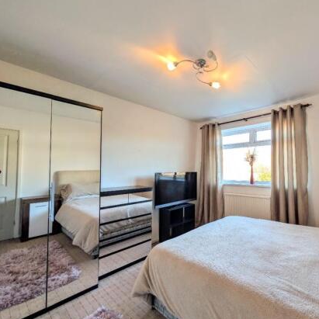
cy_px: 163
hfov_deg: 86.5
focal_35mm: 15
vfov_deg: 91.1
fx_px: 156
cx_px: 223
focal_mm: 2.02
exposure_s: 1/125
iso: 68
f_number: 1.7
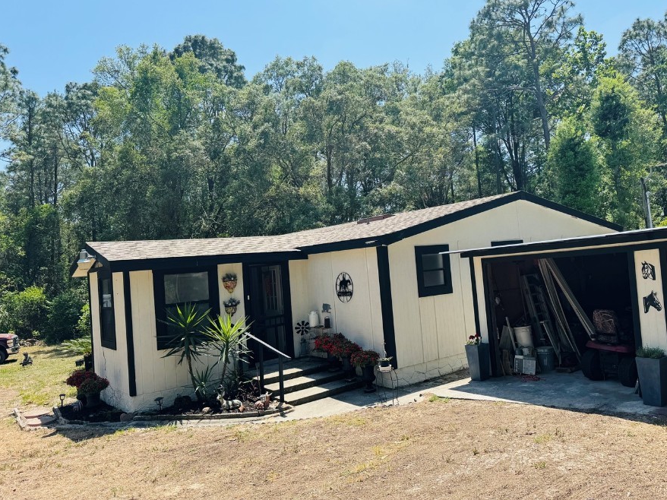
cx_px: 375
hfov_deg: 63.2
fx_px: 539
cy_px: 242
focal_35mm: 28
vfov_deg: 49.7
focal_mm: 6.76
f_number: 1.78
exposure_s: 1/2506
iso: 80
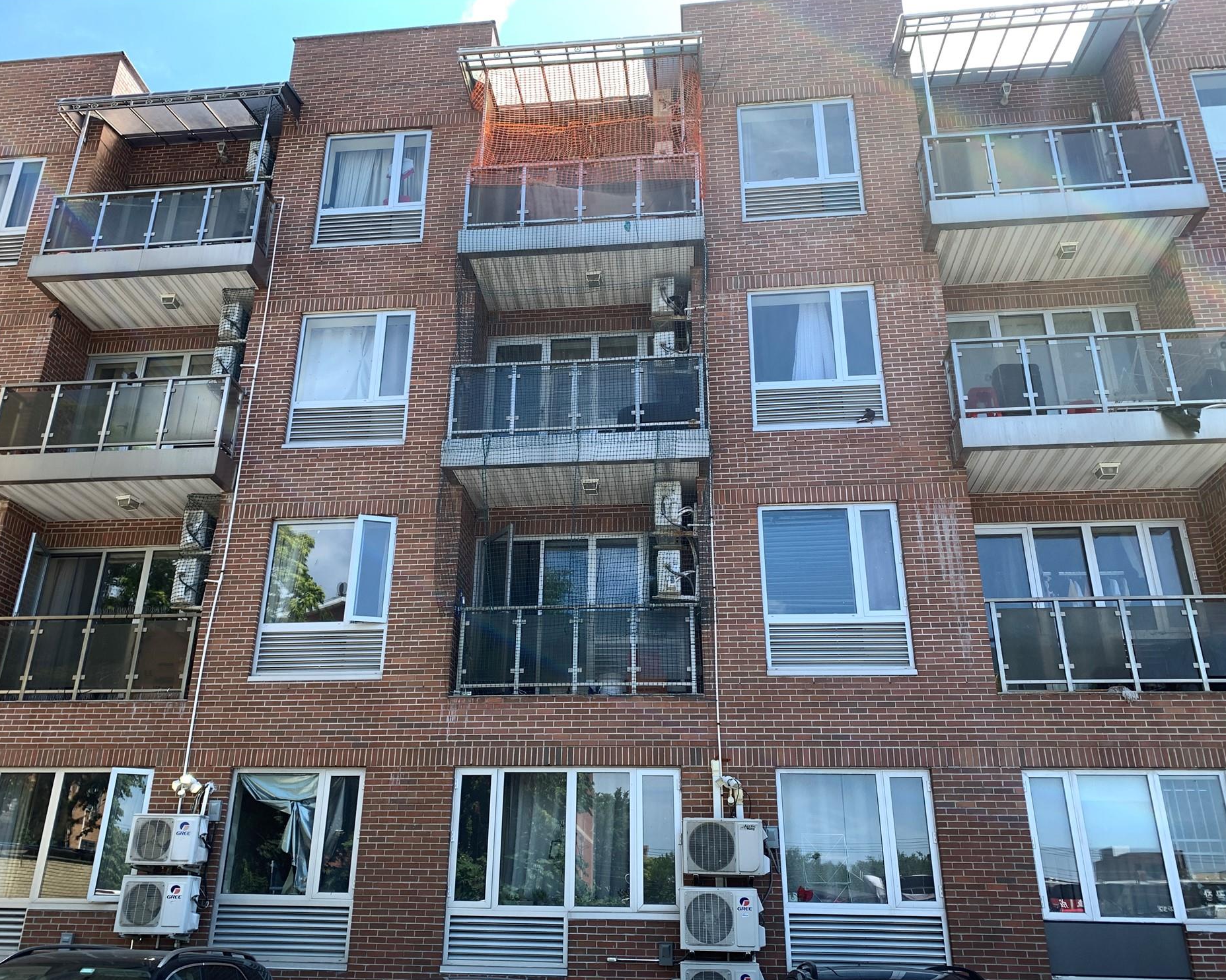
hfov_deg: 62.2
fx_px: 1016
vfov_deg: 51.5
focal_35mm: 28
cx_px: 589
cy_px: 501
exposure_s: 1/743
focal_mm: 4.25
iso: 25
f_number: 1.8
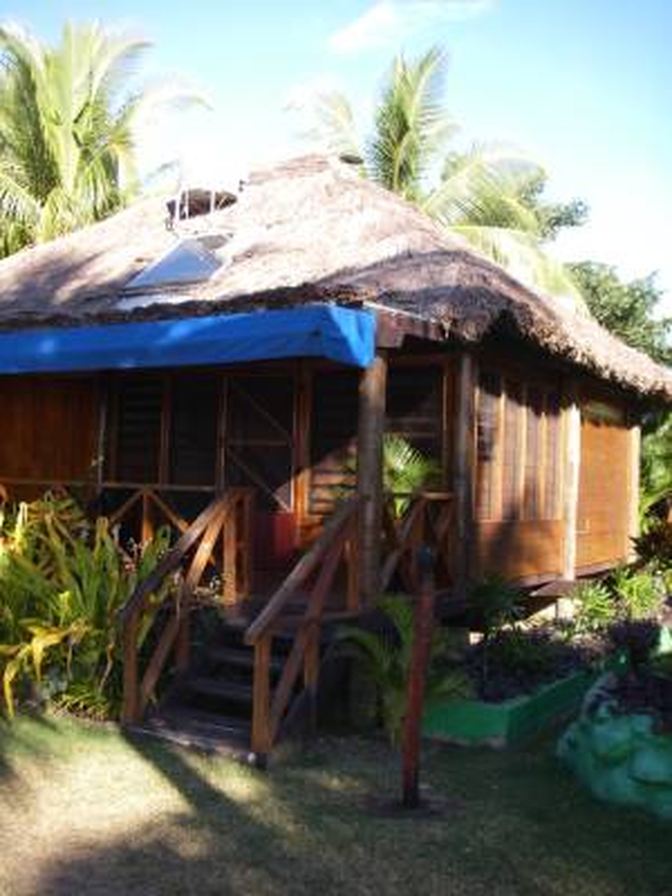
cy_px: 448
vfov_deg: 49.0
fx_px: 984
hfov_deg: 37.7
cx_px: 336
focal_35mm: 38
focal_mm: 6.3
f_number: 3.3
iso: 100
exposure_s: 1/250
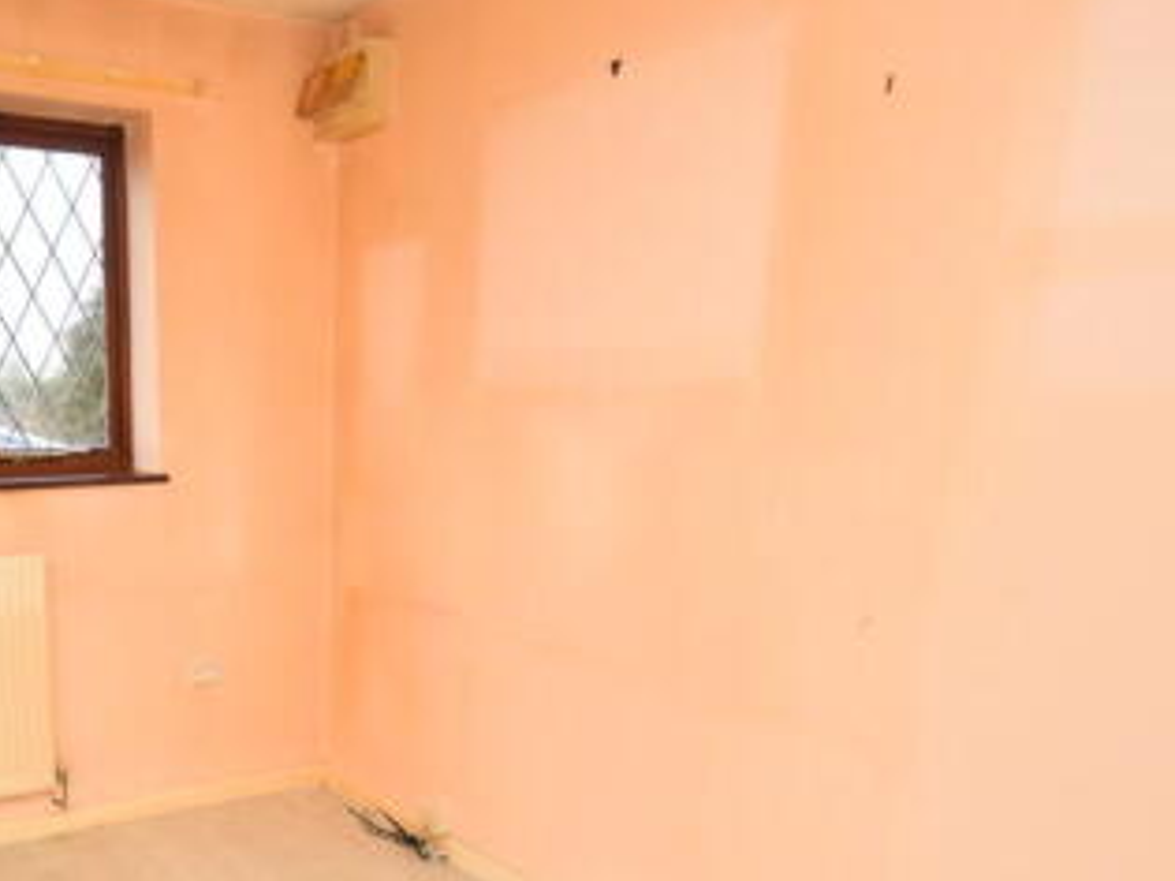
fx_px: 1018
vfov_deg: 45.2
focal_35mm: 30
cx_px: 252
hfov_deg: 56.1
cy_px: 655
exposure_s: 1/160
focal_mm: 10
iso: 800
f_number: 4.5
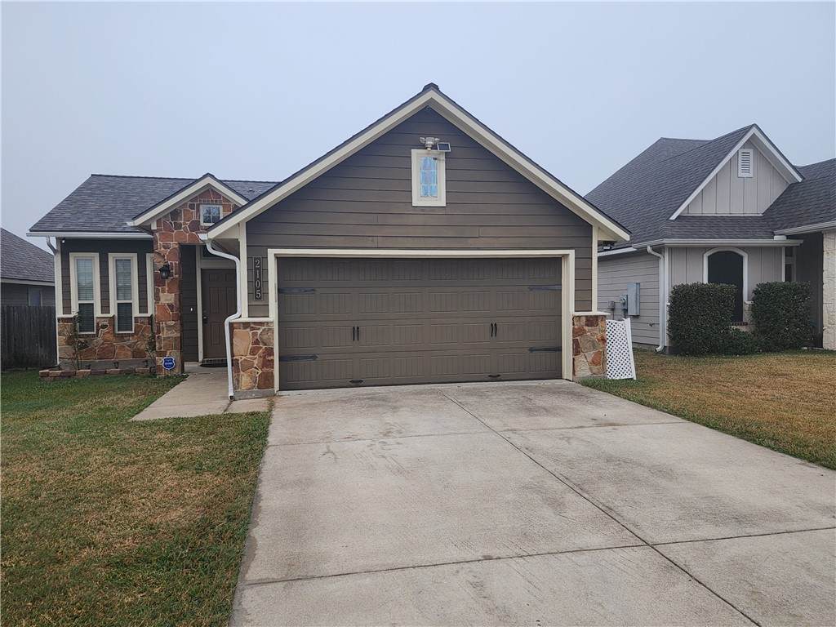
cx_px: 418
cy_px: 314
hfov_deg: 73.9
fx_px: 555
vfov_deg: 58.9
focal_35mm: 23
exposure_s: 1/180
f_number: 1.8
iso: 80
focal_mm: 6.4
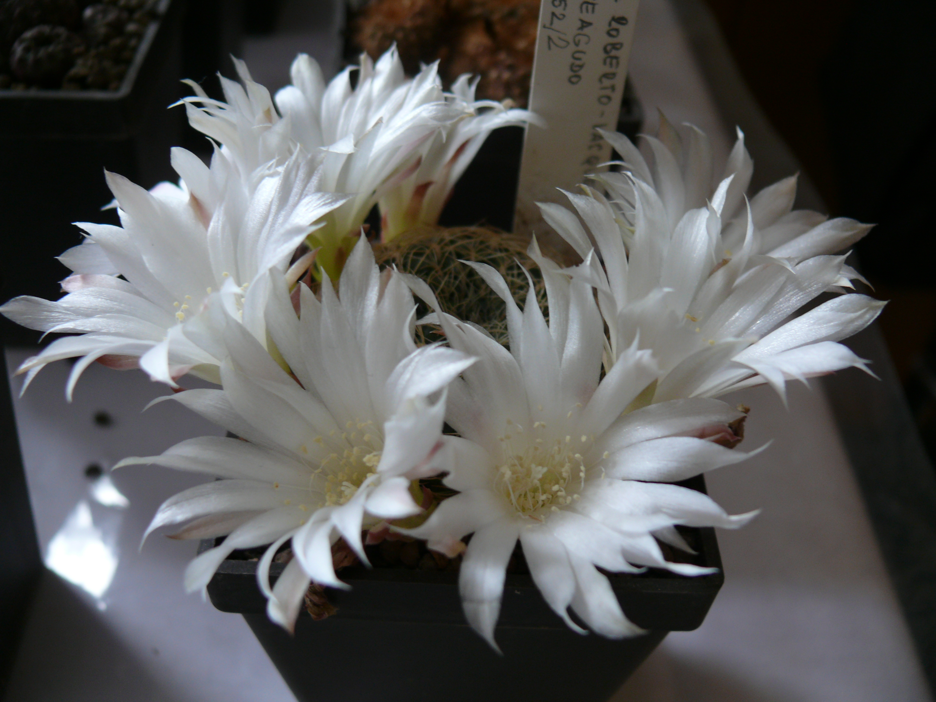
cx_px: 468
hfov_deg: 52.6
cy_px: 351
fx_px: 946
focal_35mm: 35
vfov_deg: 40.7
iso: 100
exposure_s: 1/50
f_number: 2.8
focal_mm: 7.4
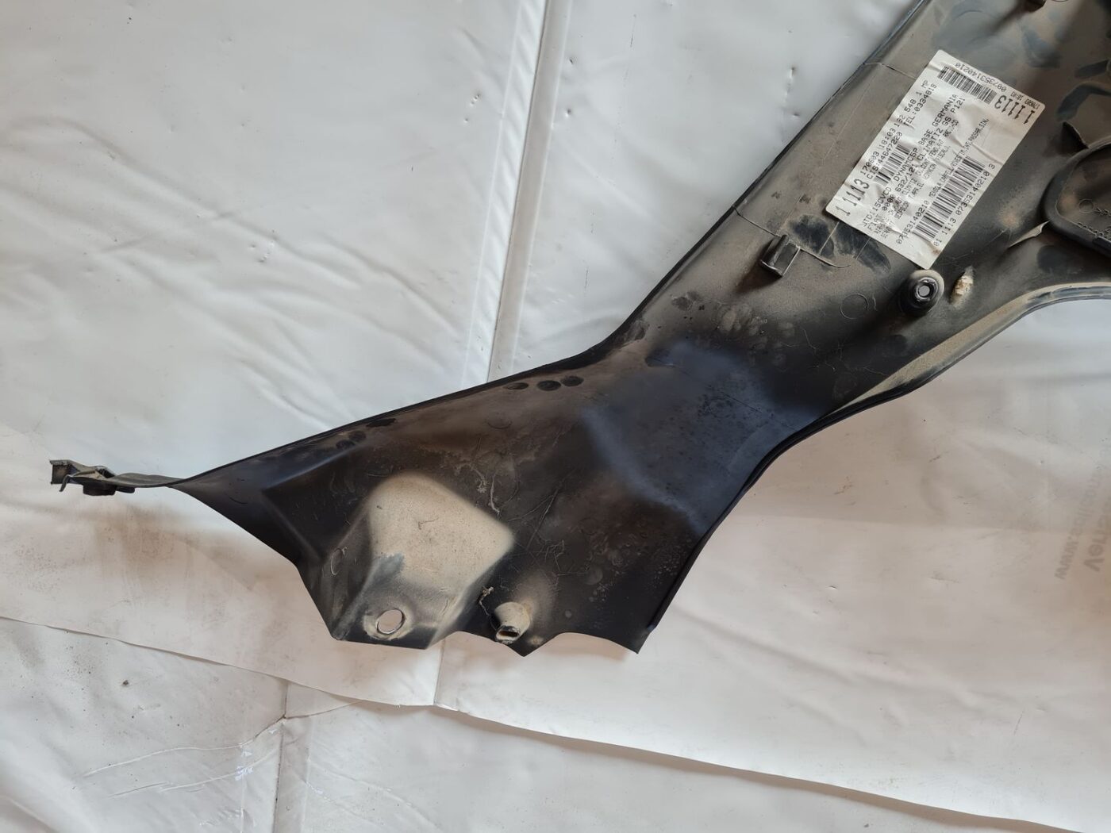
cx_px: 556
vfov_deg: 53.1
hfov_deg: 67.3
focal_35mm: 26
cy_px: 416
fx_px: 834
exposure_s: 1/100
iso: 100
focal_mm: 5.4
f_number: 1.8
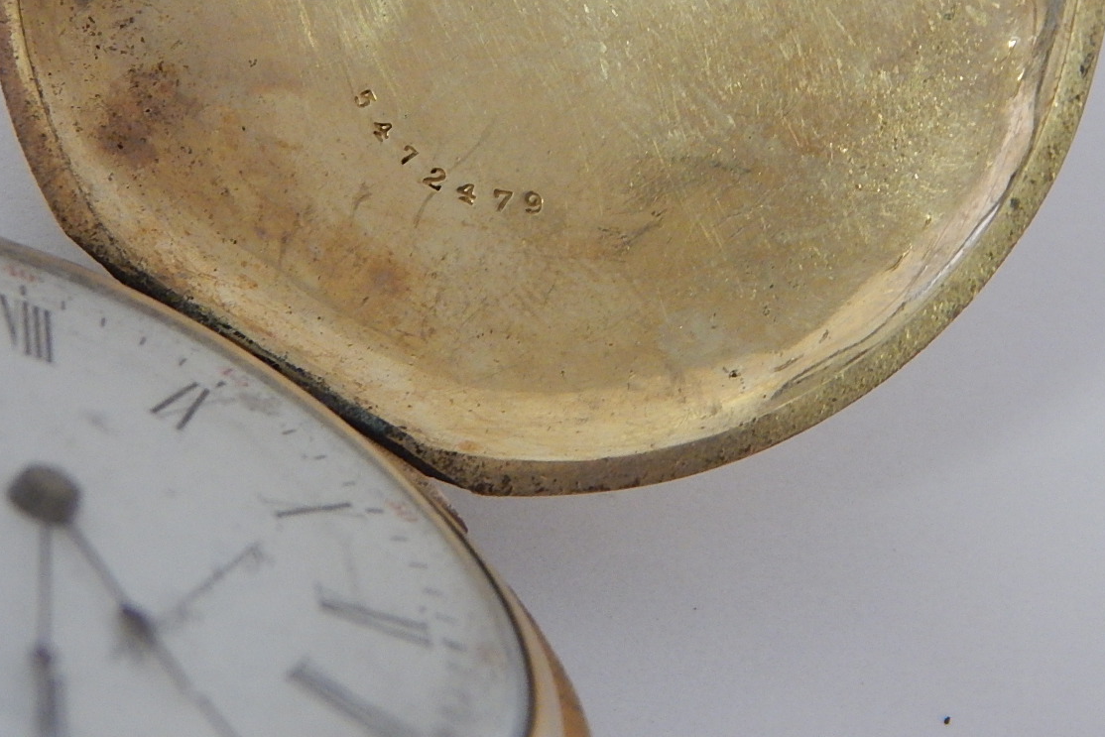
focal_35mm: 127
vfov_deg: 10.8
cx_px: 421
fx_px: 3898
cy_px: 166
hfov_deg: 16.1
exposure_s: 1/20
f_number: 4.3
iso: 400
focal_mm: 15.3
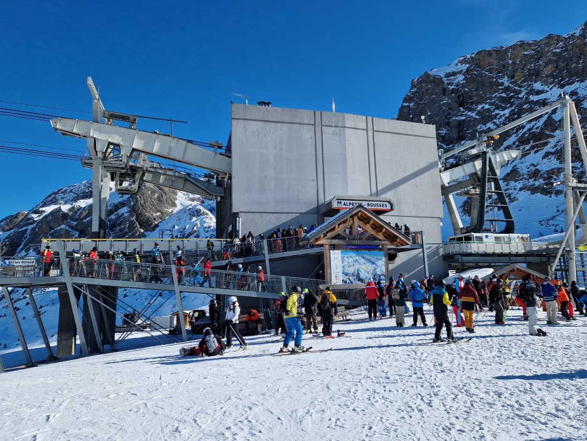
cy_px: 219
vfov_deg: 54.9
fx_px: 424
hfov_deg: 69.3
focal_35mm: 25
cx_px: 305
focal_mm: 5.4
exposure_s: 1/2640
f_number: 1.8
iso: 50
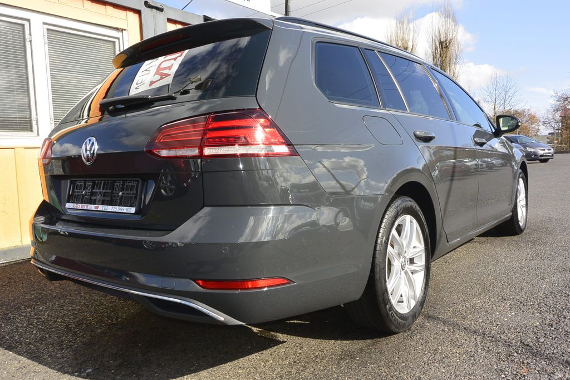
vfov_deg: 47.9
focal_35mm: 27
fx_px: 428
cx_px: 285
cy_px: 190
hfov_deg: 67.4
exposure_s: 1/250
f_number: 8
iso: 160
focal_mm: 10
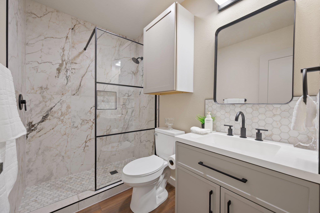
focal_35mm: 14
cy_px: 106
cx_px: 160
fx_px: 124
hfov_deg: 104.3
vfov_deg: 81.1
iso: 100
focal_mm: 14
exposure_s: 1/1.25
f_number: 8
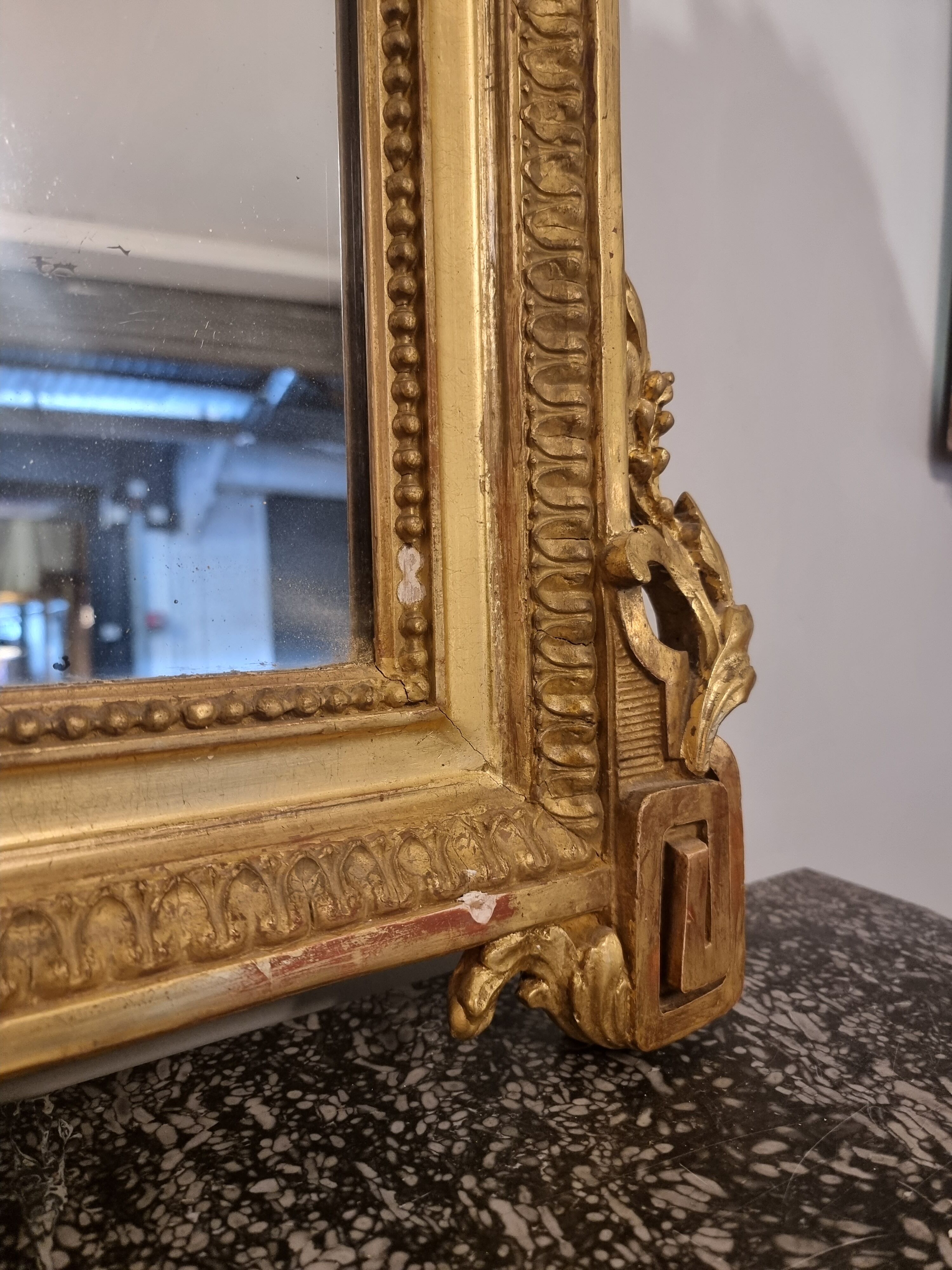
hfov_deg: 56.8
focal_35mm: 24
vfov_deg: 71.6
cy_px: 635
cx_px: 476
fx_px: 880
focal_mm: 6.7
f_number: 1.8
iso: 400
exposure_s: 1/50
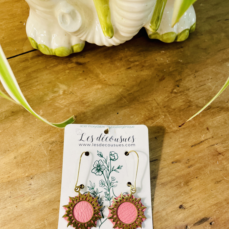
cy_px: 144
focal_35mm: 31
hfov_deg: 52.5
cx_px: 114
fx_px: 232
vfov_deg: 52.0
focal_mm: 4.2
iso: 125
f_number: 1.6
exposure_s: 1/100
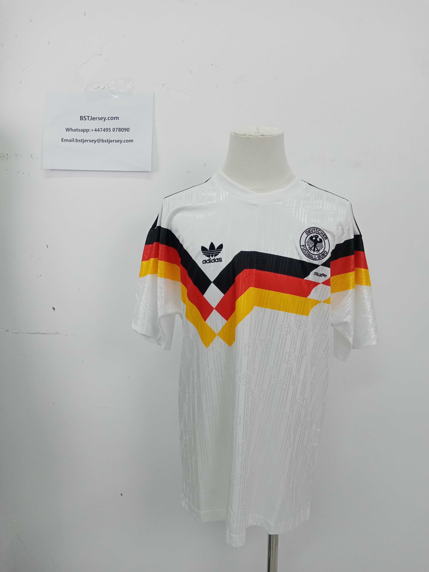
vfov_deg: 67.3
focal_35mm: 26
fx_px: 430
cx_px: 214
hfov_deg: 53.1
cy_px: 286
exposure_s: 1/100
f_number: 1.8
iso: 114
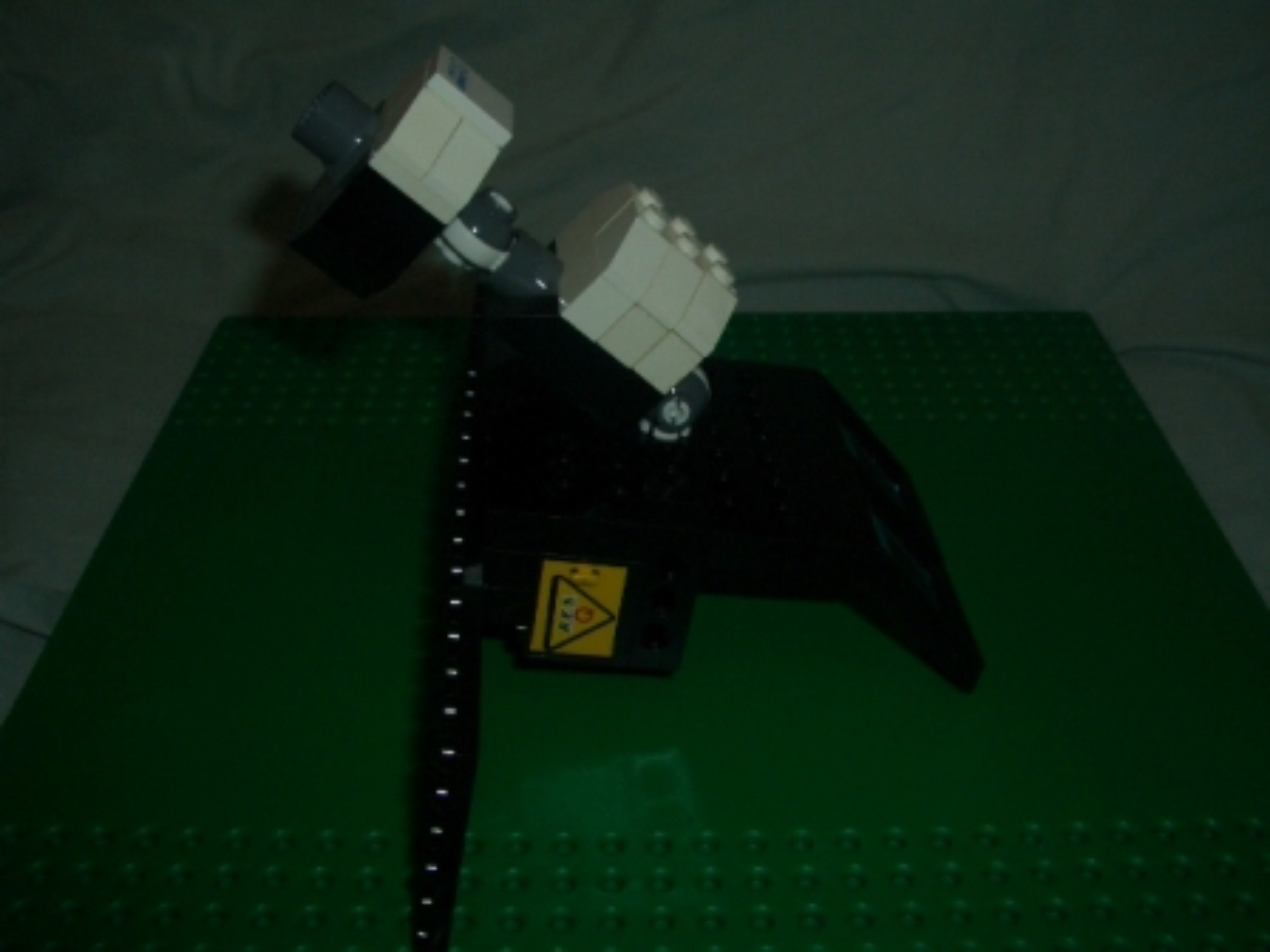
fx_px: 1284
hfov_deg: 52.6
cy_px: 476
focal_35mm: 35
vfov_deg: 40.7
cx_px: 635
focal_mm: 5.8
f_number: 4.3
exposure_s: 1/60
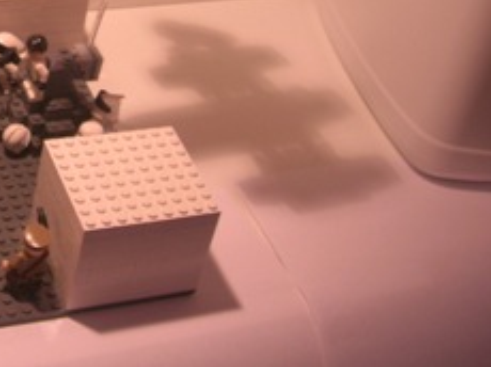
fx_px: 1049
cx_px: -13
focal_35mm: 74
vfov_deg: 19.2
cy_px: -14
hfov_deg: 25.0
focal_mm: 5.7
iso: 50
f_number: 2.9
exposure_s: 1/13.1
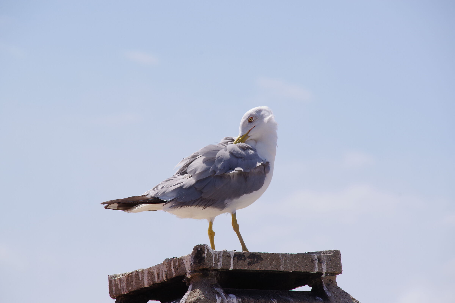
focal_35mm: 450
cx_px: 228
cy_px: 152
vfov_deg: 3.1
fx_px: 5687
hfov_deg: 4.6
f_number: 11
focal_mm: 300
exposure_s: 1/320
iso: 200
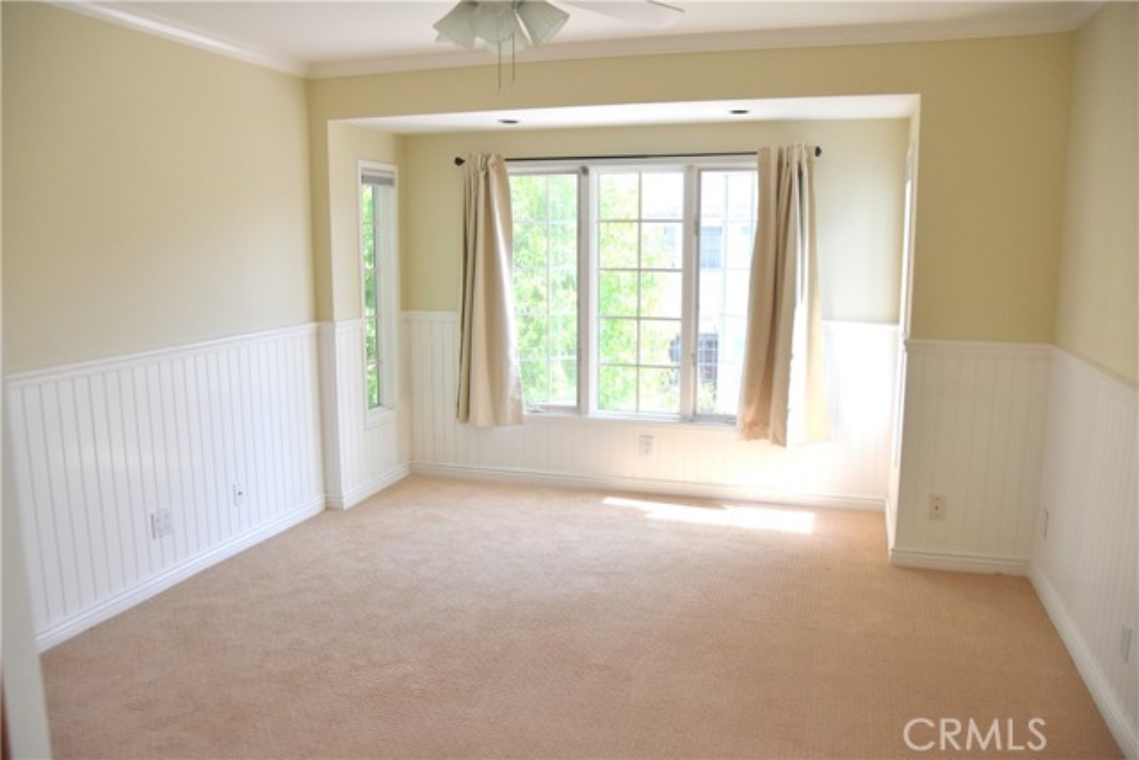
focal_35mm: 27
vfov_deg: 48.0
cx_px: 570
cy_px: 380
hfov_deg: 67.4
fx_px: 854
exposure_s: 1/1250
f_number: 3.5
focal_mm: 18
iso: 1250
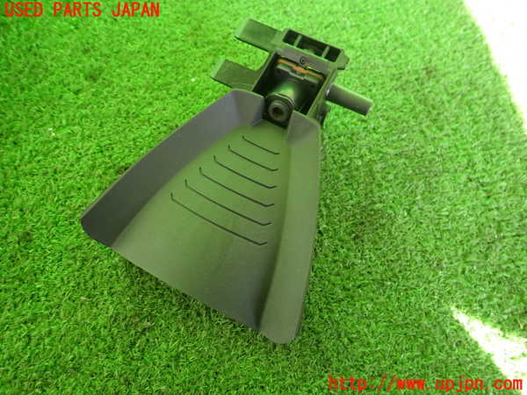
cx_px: 264
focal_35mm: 25
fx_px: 381
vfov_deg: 54.9
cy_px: 198
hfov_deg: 69.4
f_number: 2
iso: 125
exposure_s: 1/60
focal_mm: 4.5
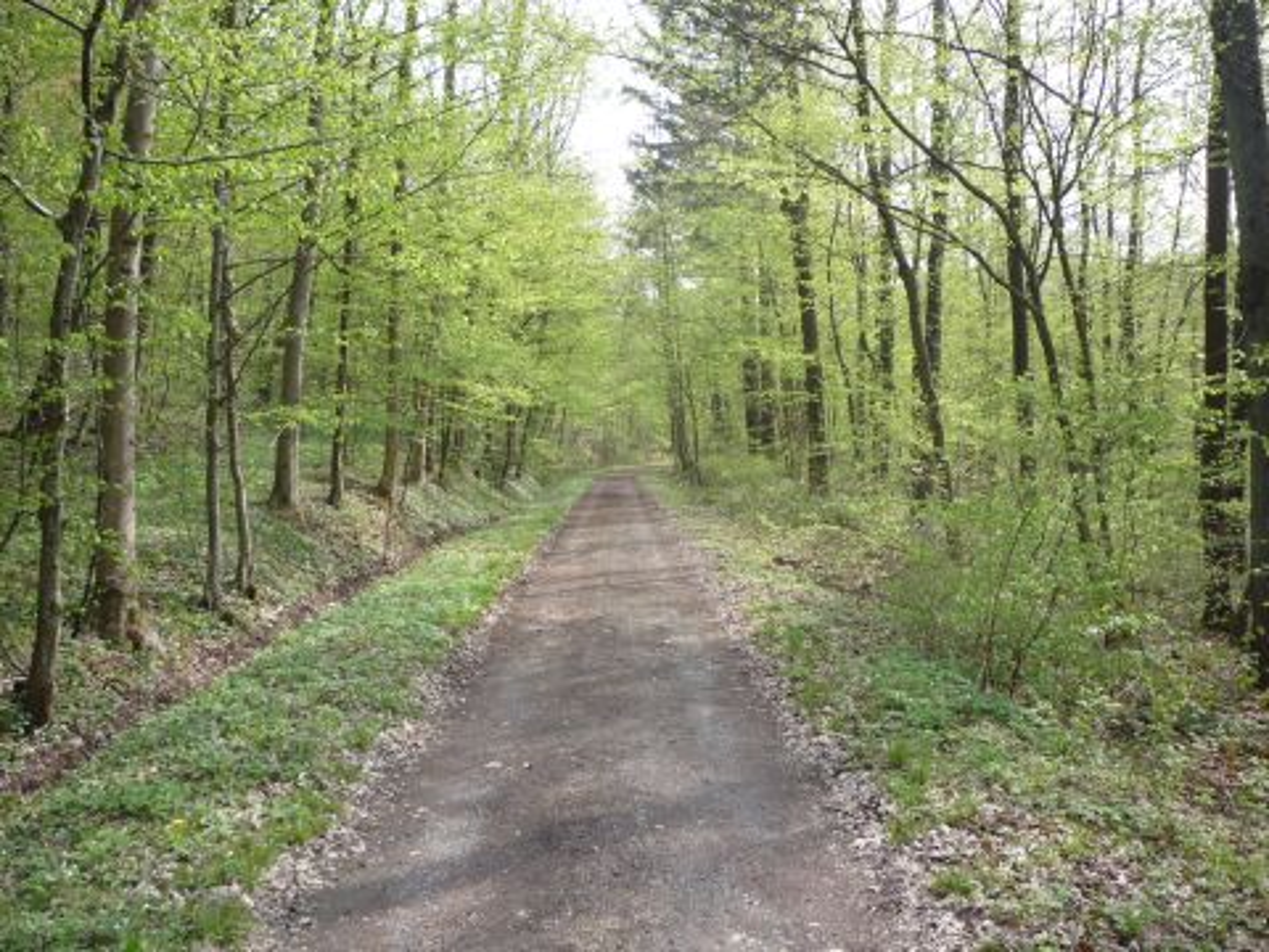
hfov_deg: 56.8
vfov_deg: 44.2
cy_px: 476
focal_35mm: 32
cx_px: 634
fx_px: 1173
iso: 100
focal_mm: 5.2
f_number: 4
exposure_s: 1/160
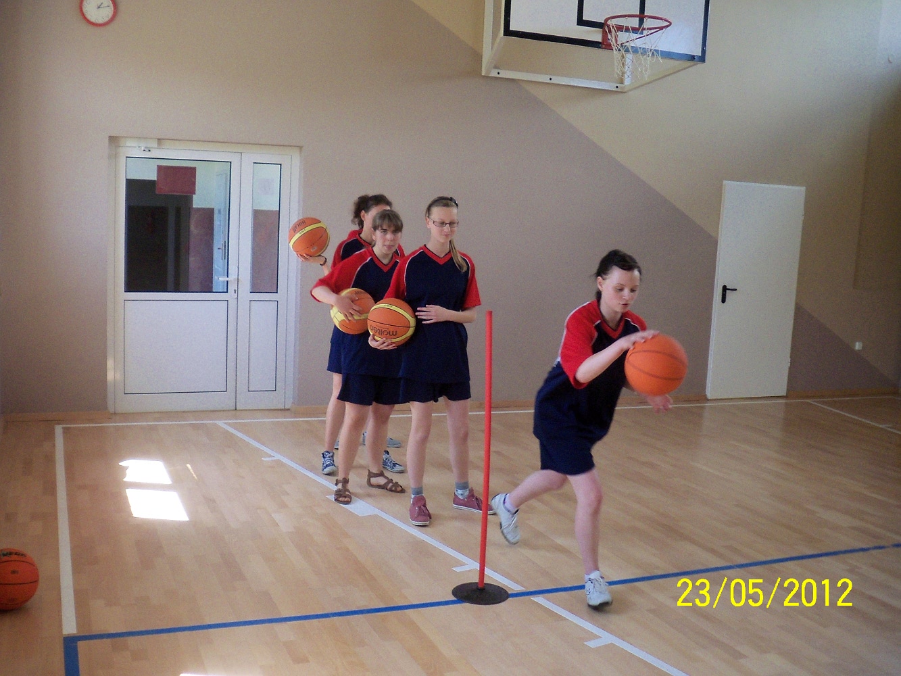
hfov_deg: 49.0
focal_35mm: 38
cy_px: 338
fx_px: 989
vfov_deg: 37.7
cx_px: 450
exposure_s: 1/80
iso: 200
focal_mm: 6.3
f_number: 3.5
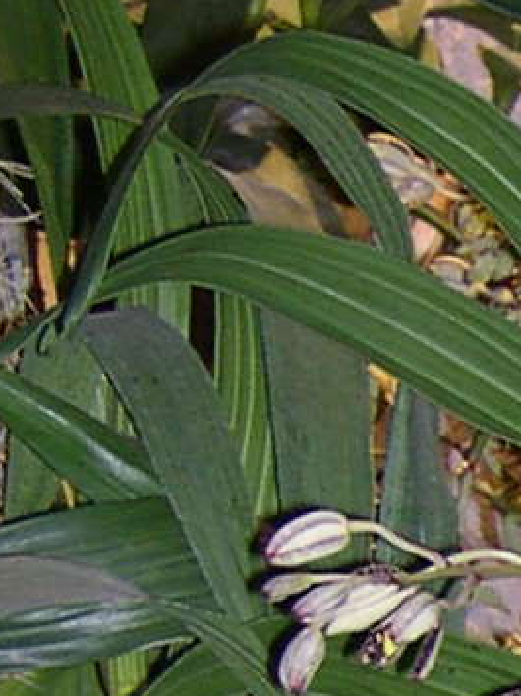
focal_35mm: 244
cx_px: 1573
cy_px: 1254
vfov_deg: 7.9
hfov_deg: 5.7
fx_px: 4902
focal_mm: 8
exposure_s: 1/60
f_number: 2.8
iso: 129
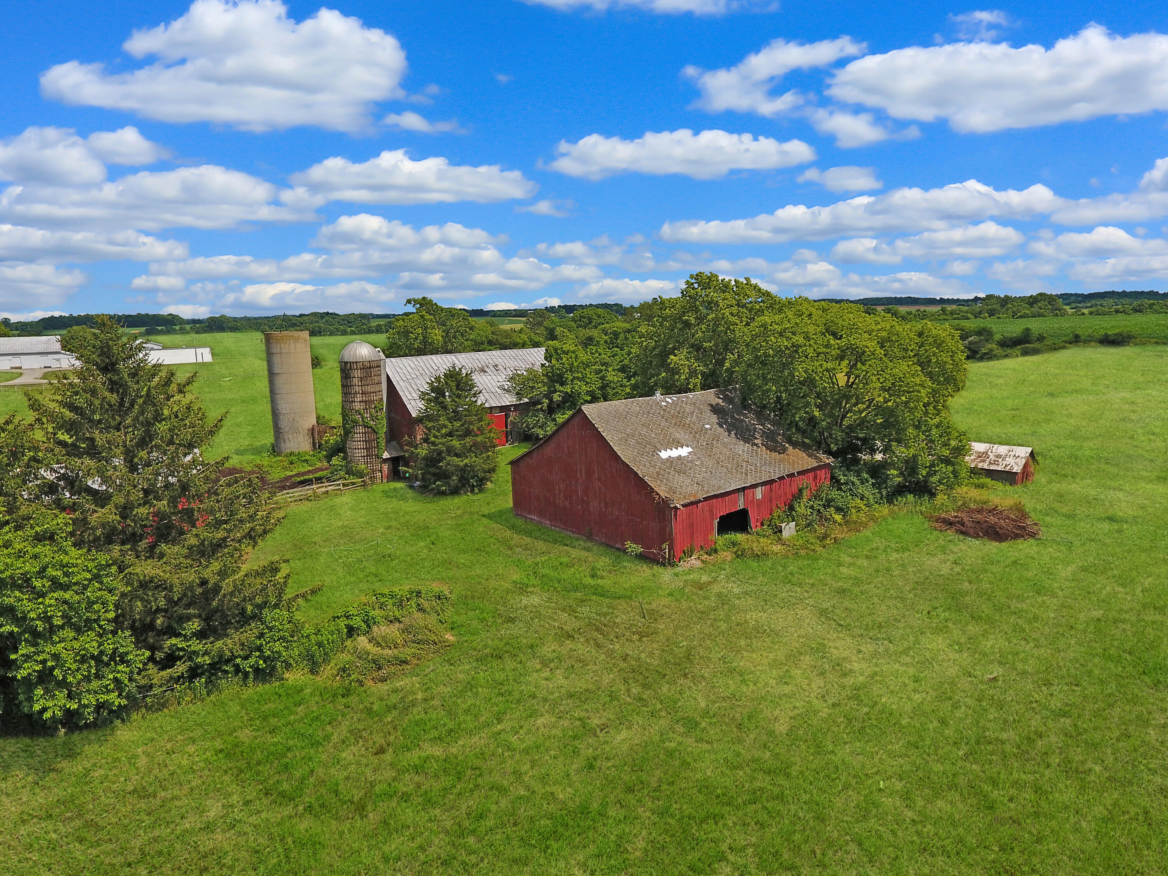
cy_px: 438
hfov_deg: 81.7
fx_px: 675
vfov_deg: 66.0
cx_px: 584
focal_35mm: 20
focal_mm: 3.61
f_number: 2.8
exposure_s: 1/1379
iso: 100
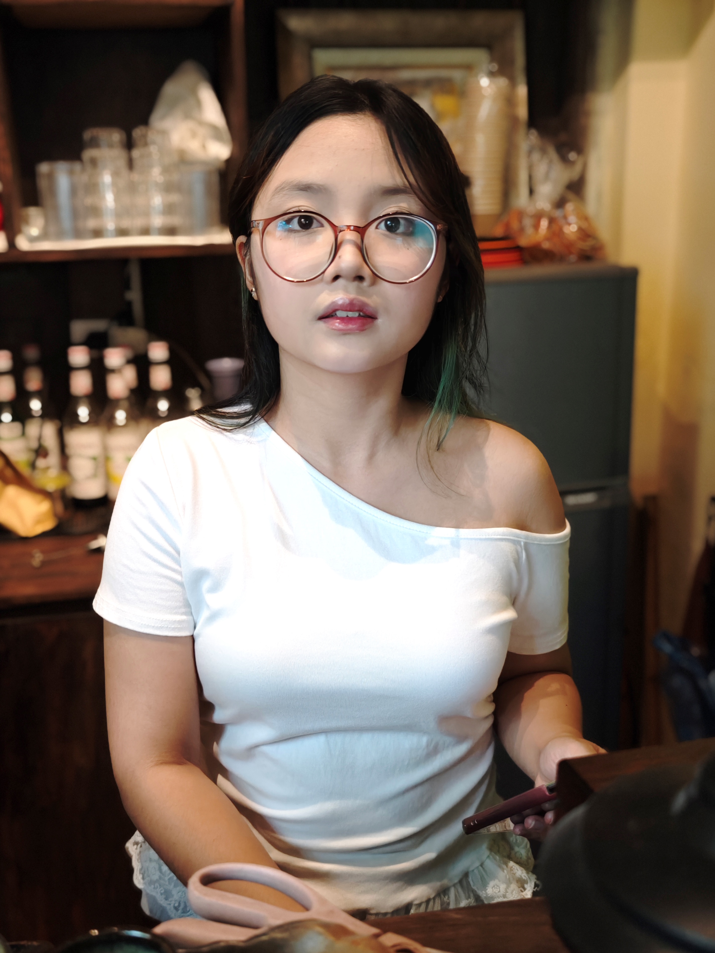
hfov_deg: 40.7
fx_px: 964
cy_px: 476
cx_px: 358
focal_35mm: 35
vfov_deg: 52.6
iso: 400
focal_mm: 8.72
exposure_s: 1/50
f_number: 1.63
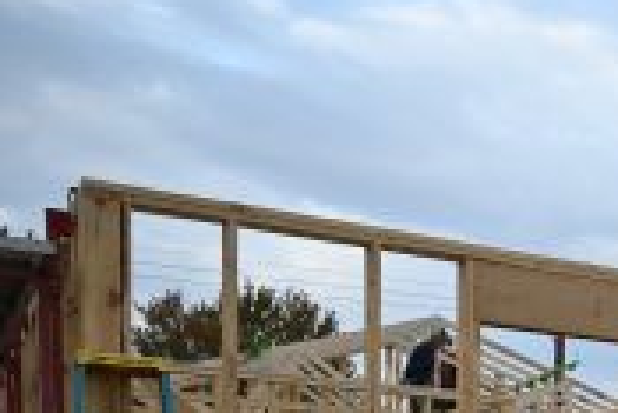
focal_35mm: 82
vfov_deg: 15.0
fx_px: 1409
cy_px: 685
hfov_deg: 20.9
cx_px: 938
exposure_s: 1/250
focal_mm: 24
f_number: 4
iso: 280
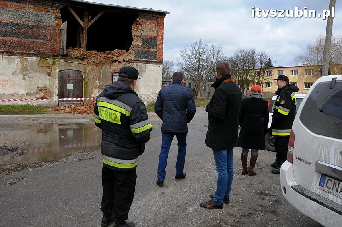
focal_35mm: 27
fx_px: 256
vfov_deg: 47.8
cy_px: 114
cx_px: 171
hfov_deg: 67.4
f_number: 9
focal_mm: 18
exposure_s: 1/320
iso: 1000
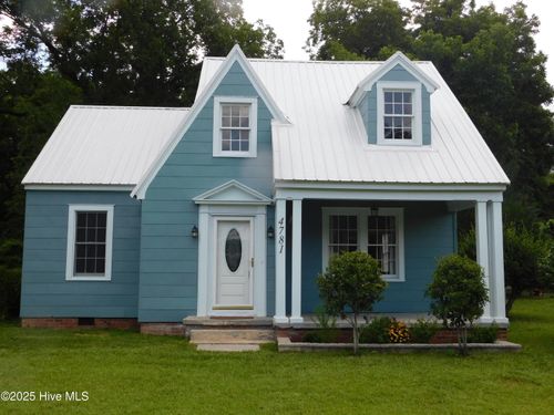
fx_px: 576
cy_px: 208
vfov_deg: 39.7
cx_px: 277
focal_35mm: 36
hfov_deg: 51.4
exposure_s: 1/500
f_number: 3.5
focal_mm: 6.3
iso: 125
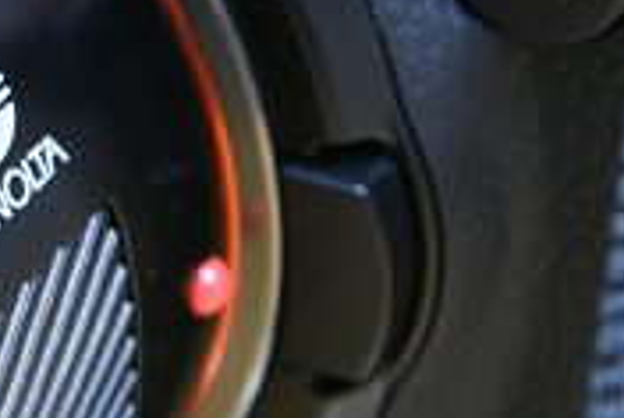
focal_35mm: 408
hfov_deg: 5.0
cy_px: 23
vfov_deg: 3.4
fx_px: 7084
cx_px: -227
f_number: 4.5
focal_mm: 60
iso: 400
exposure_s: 1/6
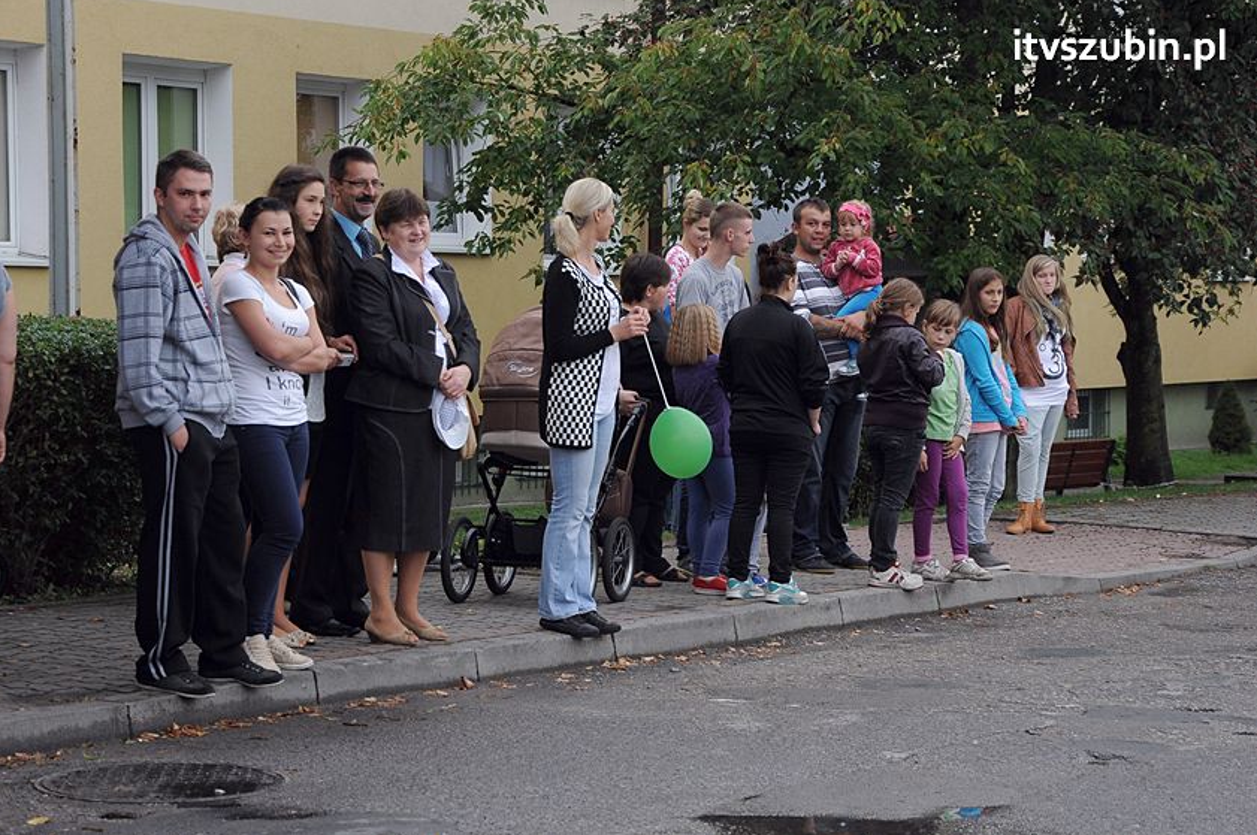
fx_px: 3279
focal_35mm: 94
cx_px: 623
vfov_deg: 14.5
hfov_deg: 21.7
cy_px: 418
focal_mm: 62
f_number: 8
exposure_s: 1/250
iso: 500
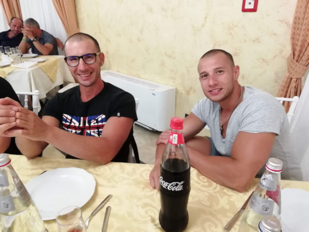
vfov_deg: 53.1
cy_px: 116
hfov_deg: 67.3
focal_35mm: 26
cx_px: 154
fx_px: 232
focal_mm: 3.46
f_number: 2.2
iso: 400
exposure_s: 1/16.7
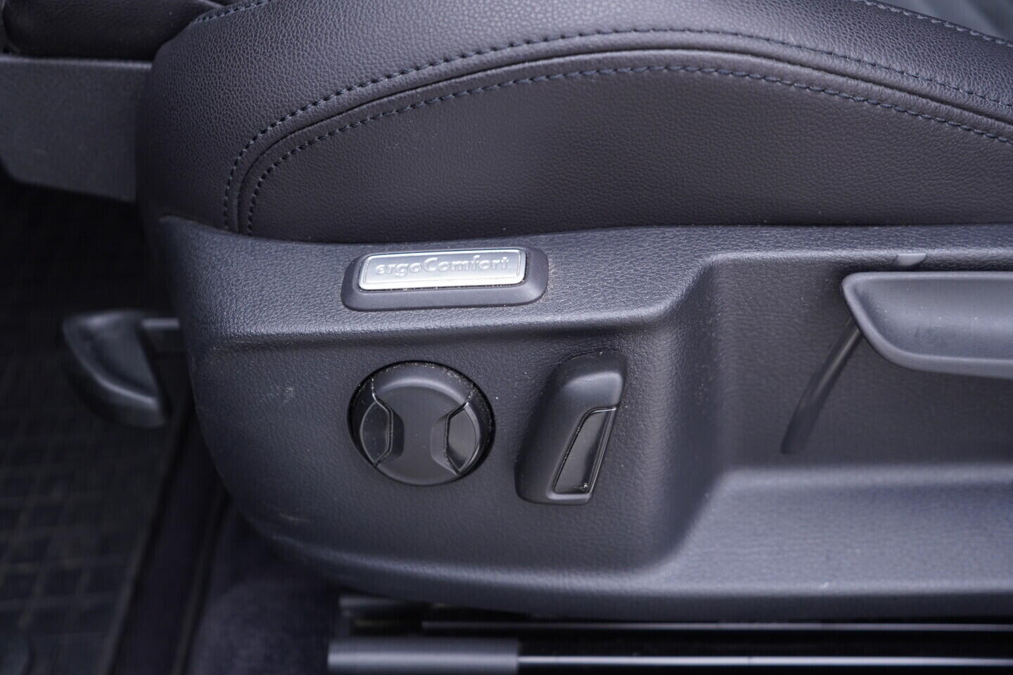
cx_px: 506
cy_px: 338
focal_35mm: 36
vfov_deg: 36.9
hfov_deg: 53.1
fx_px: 1013
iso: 250
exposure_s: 1/40
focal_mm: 24
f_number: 2.8
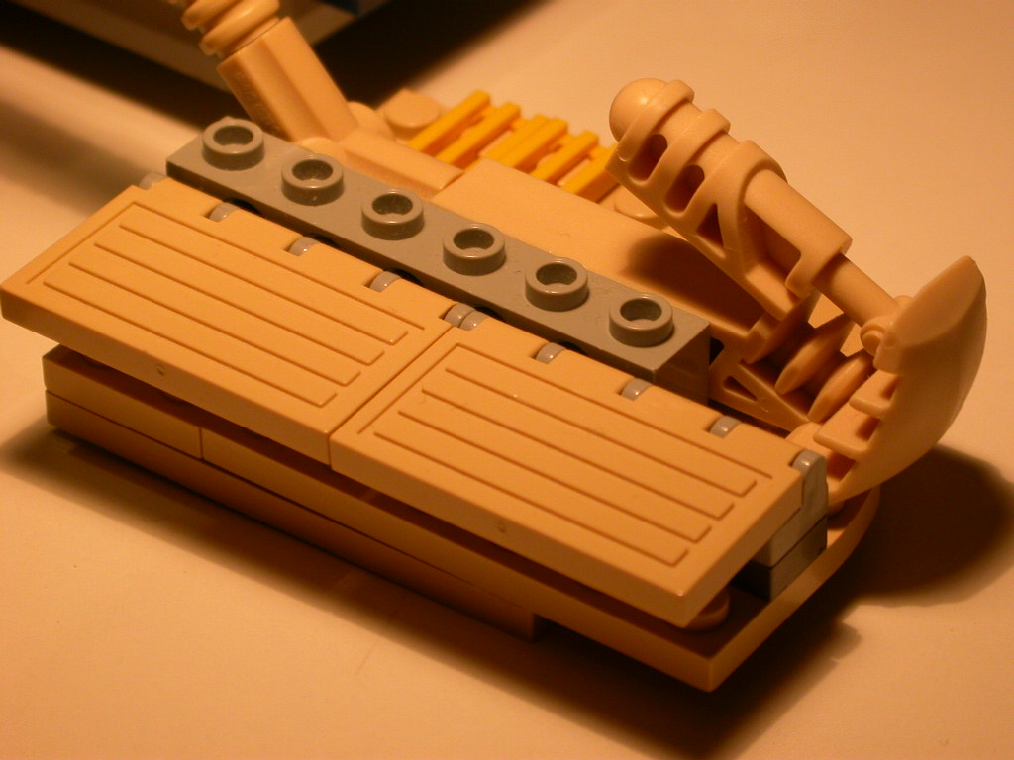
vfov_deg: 10.0
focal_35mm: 149
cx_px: 507
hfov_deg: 13.3
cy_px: 380
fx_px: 4365
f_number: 5
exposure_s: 1/98.8
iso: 100
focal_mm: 30.8
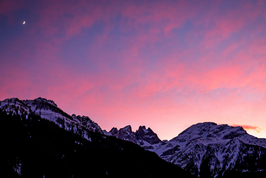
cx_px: 133
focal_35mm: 46
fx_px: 340
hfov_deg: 42.7
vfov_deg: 29.2
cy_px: 89
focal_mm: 16.86
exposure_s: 1/50
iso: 320
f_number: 4
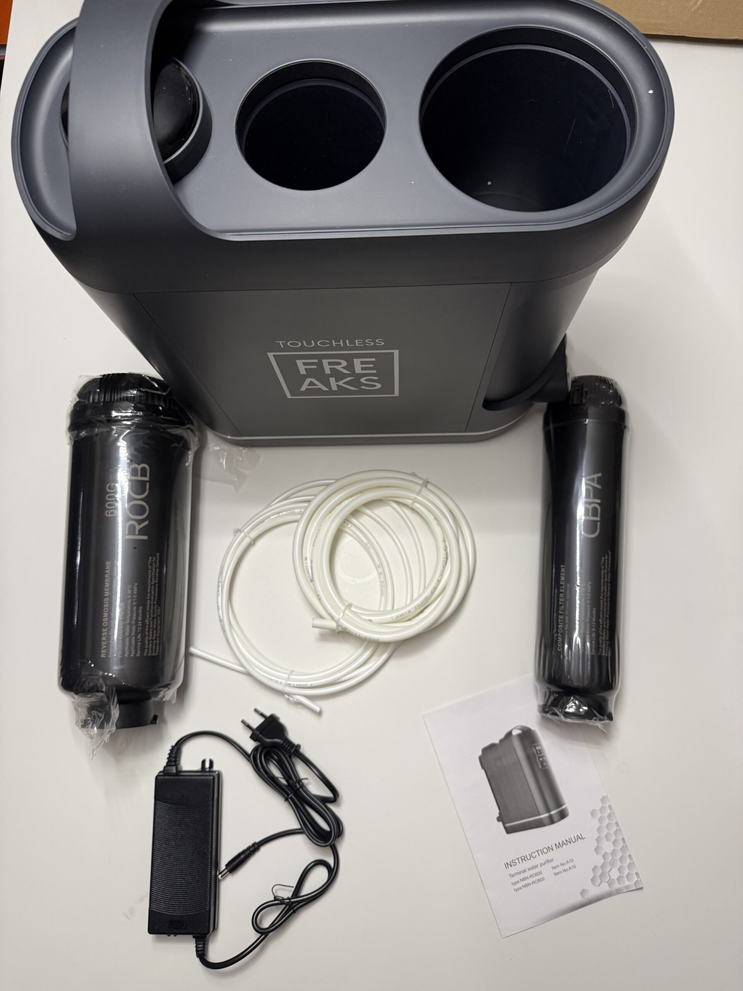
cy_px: 496
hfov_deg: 56.8
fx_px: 687
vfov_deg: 71.6
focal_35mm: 24
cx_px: 372
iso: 200
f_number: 1.78
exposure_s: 1/100
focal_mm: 6.76
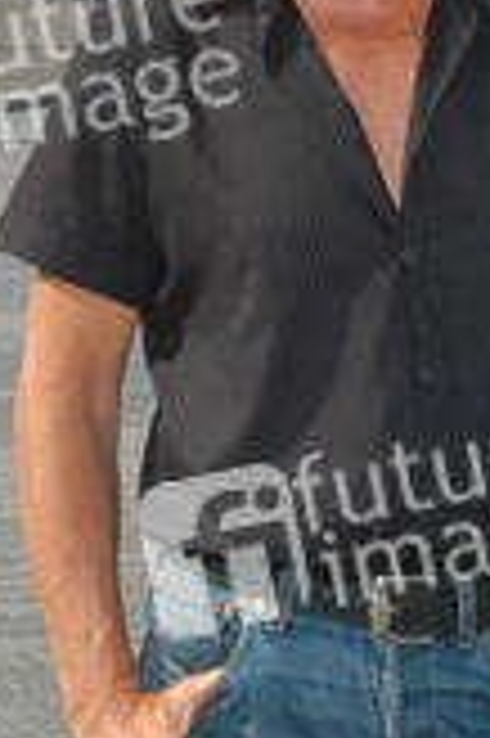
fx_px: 3744
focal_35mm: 183
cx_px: 499
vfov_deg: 11.0
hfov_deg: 7.5
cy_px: -144
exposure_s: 1/125
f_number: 16
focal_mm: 50
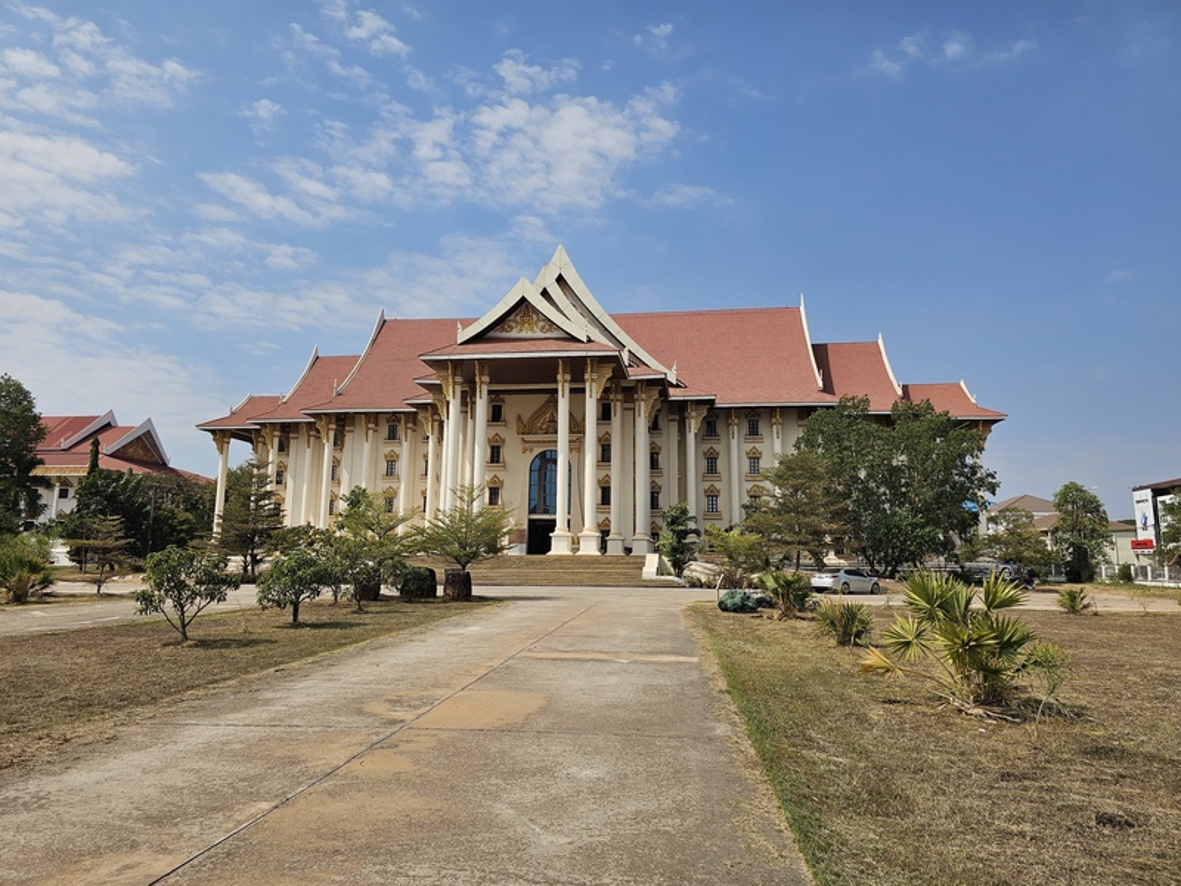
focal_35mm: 23
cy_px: 443
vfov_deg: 58.9
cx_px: 590
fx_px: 785
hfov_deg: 73.9
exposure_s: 1/1449
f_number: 1.7
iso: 10
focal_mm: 6.3
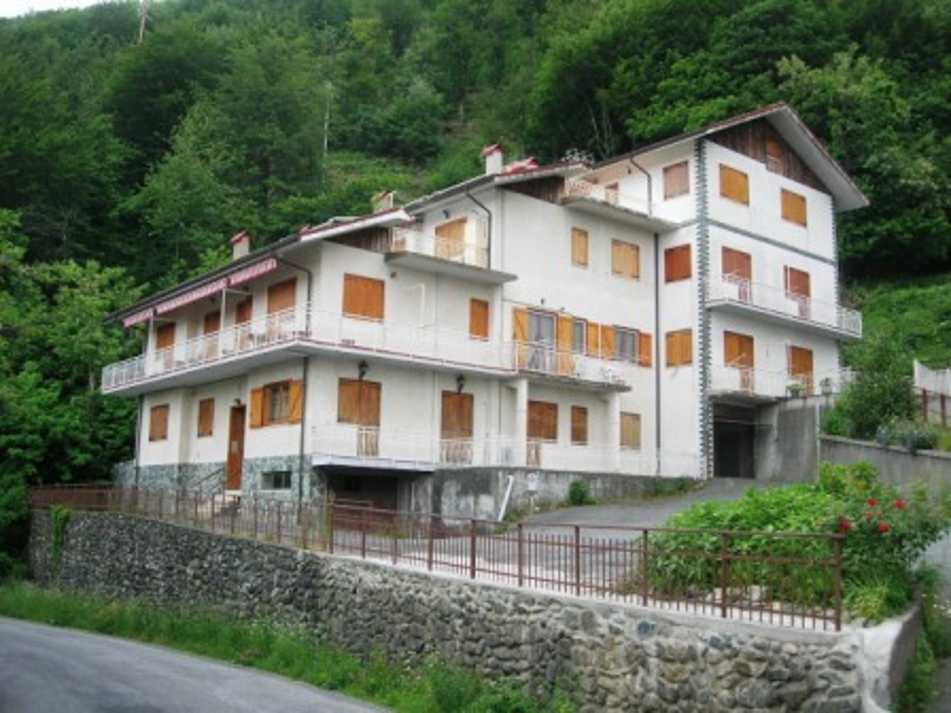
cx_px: 476
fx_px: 1044
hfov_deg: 49.0
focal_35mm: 38
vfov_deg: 37.7
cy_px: 356
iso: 64
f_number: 2.8
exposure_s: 1/140
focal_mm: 7.8
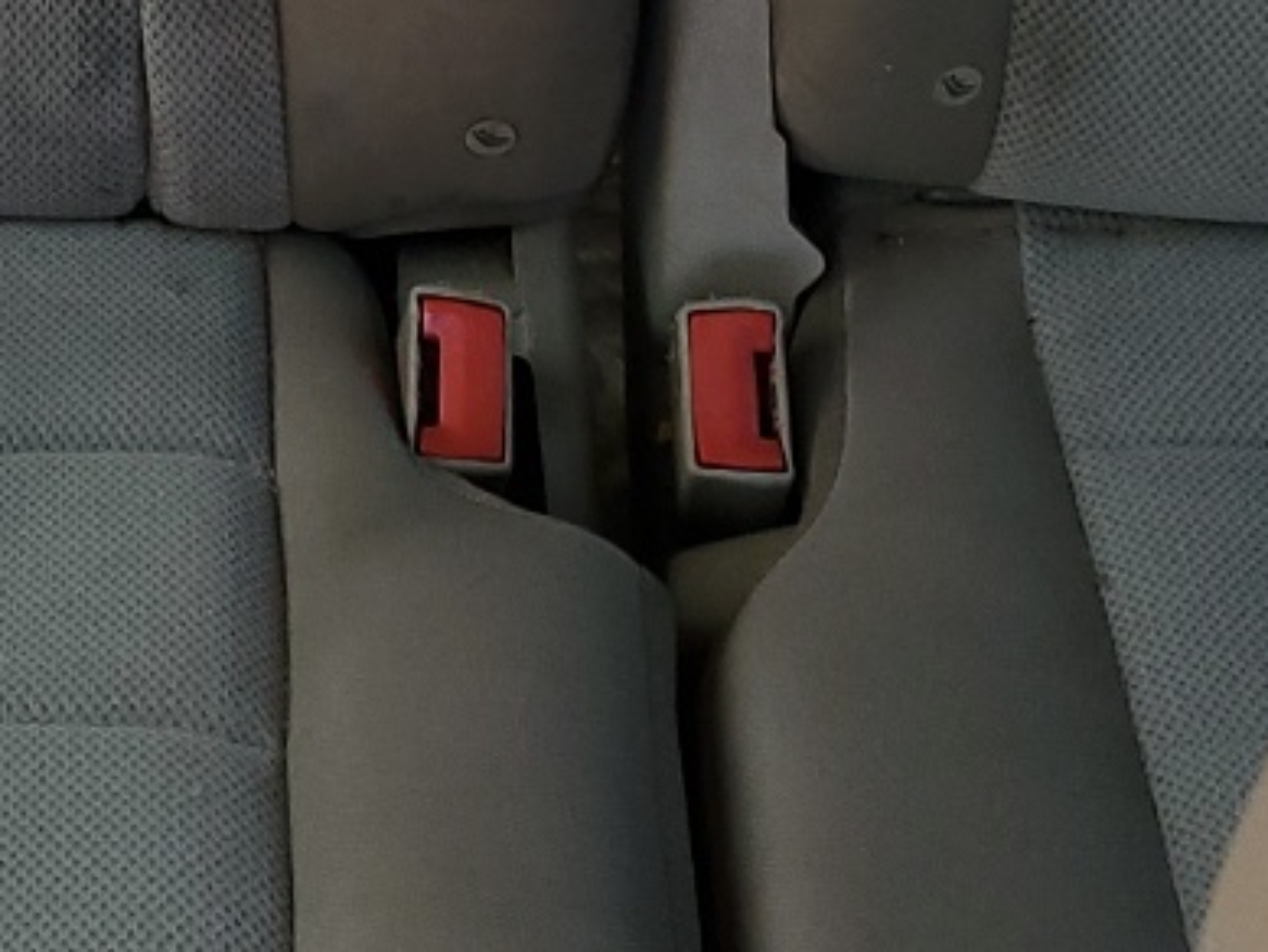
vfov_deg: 12.2
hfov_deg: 17.8
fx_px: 3921
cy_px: -998
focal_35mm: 107
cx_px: -95
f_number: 1.5
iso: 67
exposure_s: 1/120
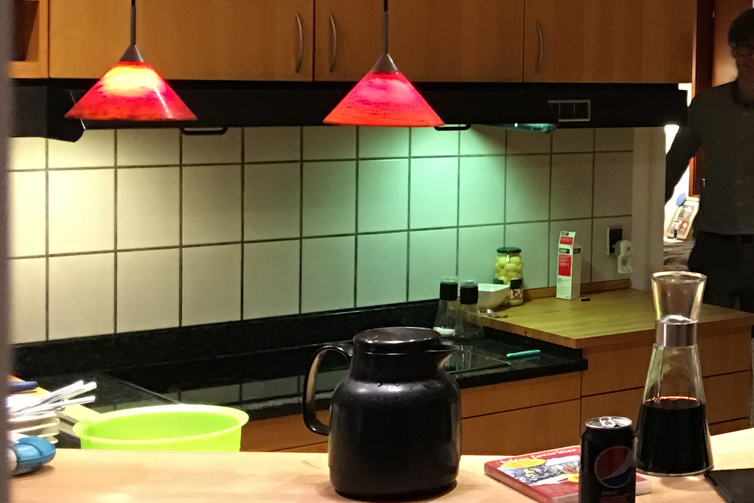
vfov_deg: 17.7
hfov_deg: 23.9
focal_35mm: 77
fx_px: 1613
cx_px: 911
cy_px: 181
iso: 100
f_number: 2.2
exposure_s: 1/8
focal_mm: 4.15
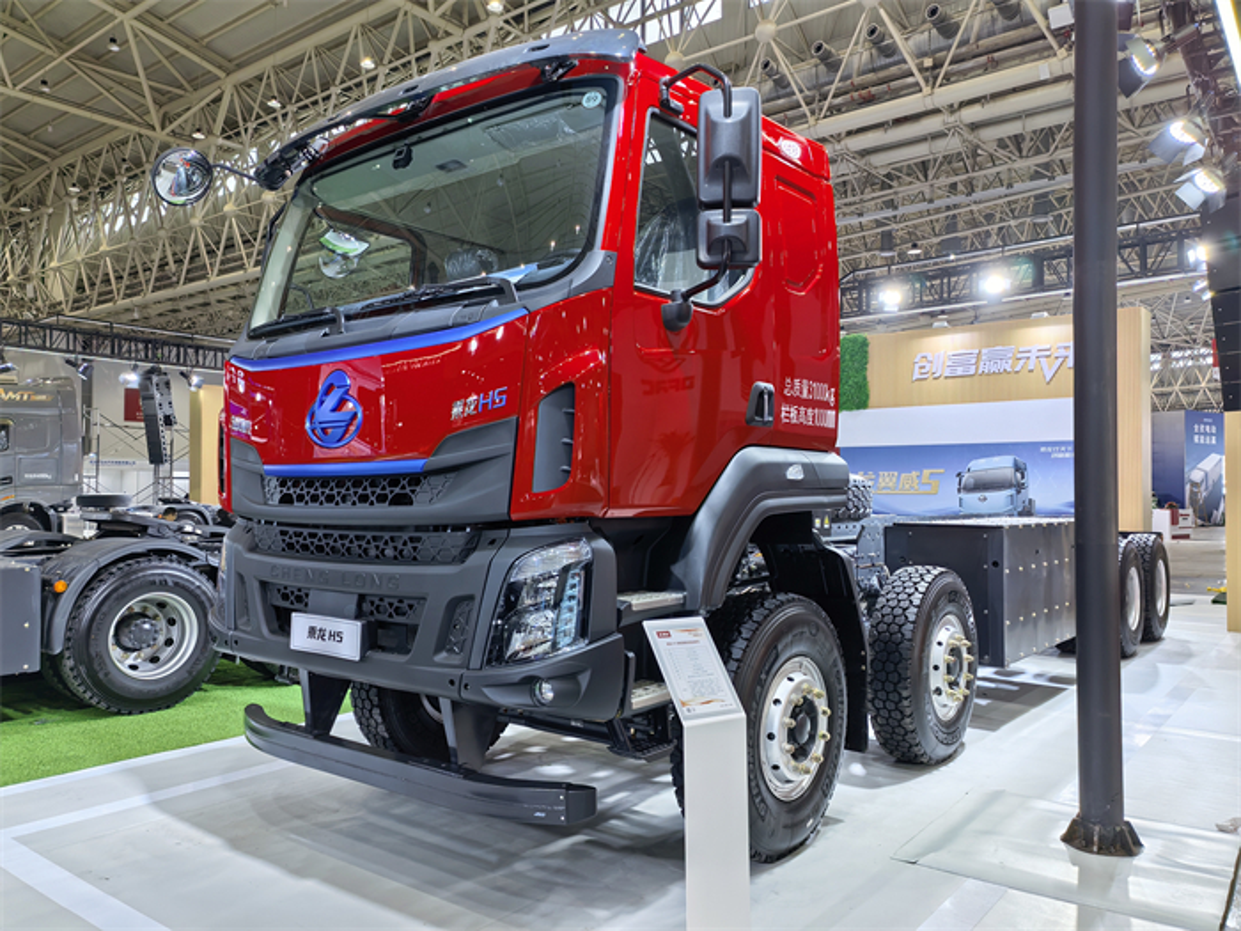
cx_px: 620
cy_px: 466
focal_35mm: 27
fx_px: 968
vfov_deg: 51.4
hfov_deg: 65.3
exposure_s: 1/100
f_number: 1.9
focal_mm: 5.52
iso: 64
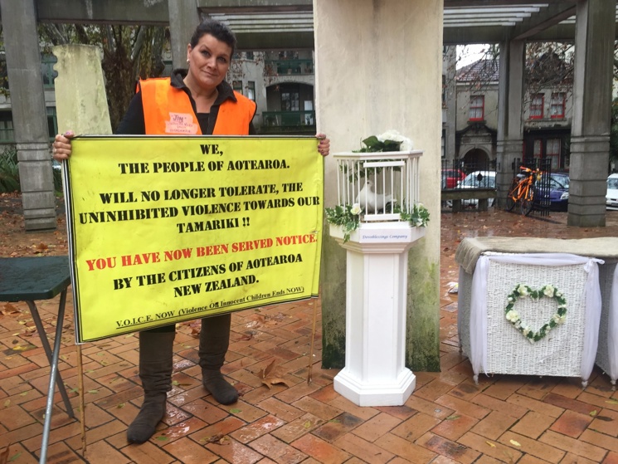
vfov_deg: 48.2
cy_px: 232
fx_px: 518
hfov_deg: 61.7
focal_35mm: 29
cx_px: 309
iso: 32
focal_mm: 4.15
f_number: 2.2
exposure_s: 1/50
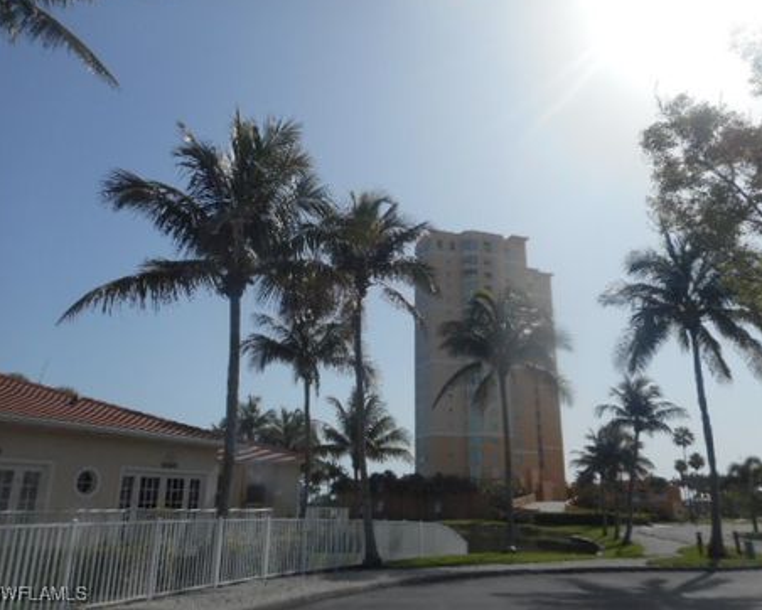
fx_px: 609
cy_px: 296
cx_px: 406
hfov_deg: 64.0
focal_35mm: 27
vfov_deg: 53.2
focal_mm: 4.5
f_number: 10.5
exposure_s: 1/320
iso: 80
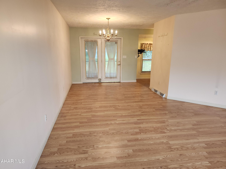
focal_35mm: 23
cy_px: 84
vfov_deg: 58.9
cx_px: 113
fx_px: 150
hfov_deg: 73.9
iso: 100
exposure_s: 1/40
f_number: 1.8
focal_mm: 5.54
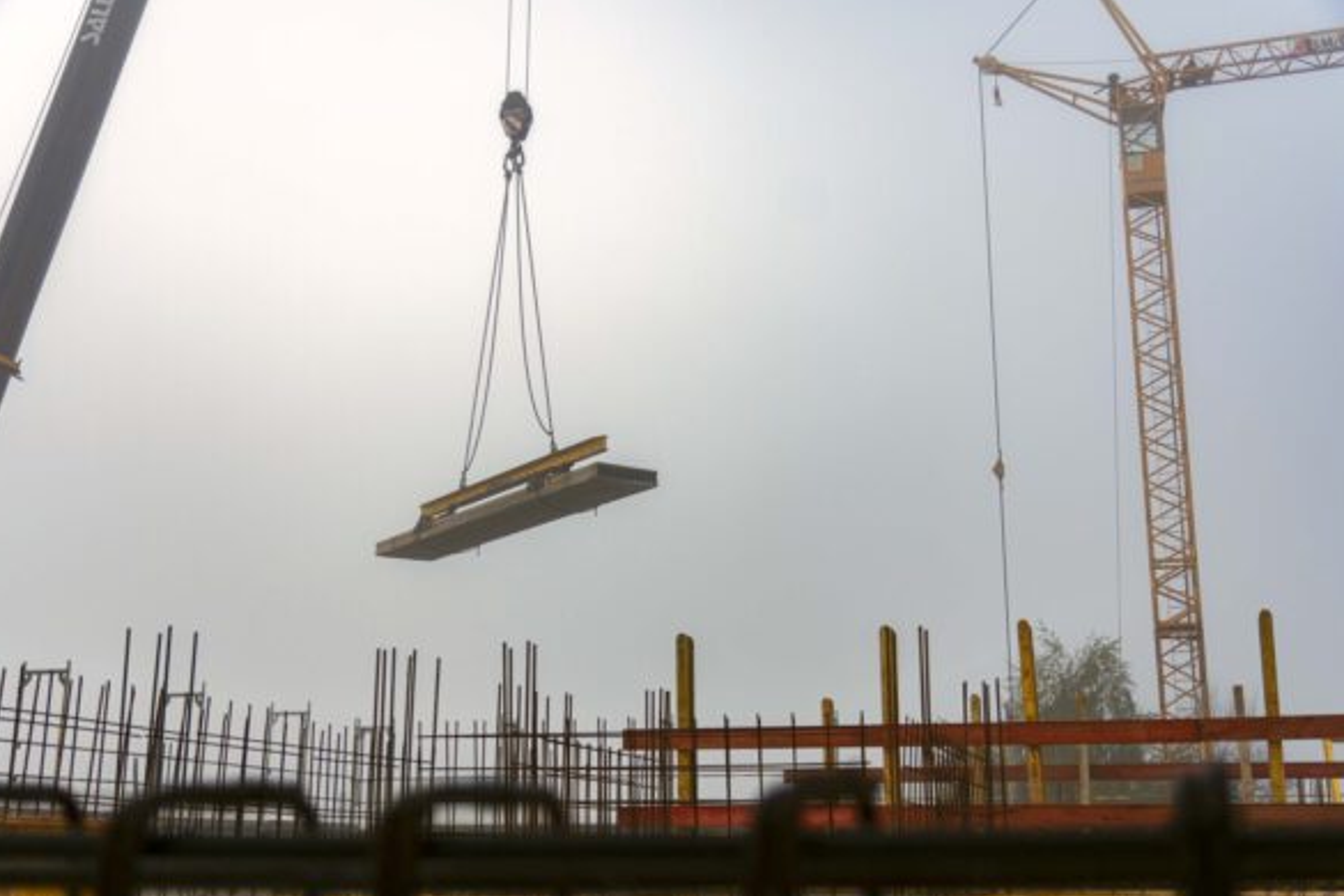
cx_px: 662
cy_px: 453
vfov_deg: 32.2
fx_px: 1550
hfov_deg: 46.9
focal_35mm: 42
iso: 250
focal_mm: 27
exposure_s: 1/1000
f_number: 2.8
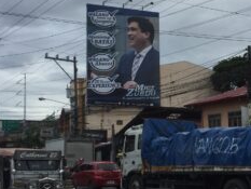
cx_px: 178
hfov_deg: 29.1
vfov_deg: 22.3
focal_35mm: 66
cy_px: 96
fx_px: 479
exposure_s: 1/1364
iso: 32
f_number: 2.2
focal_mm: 4.15
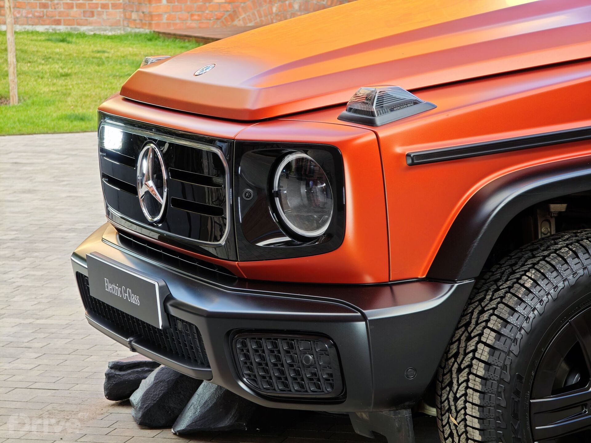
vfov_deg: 12.3
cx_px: 296
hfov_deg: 16.4
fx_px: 2049
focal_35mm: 120
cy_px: 222
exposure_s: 1/110
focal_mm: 19.4
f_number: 2.5
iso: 50
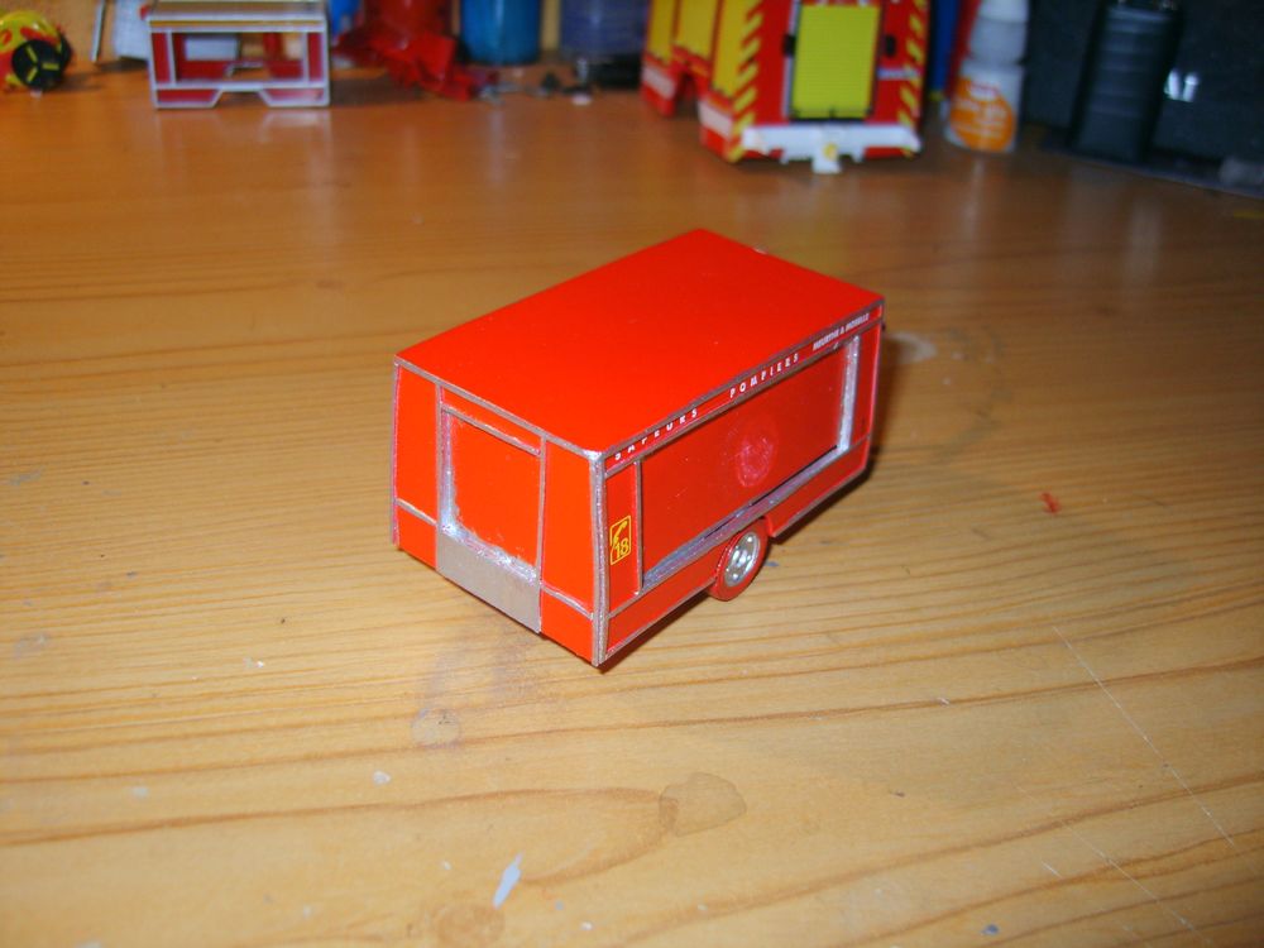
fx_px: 1278
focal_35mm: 35
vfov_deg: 40.7
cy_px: 474
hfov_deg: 52.6
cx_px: 632
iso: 100
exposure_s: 1/30
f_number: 2.8
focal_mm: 7.4
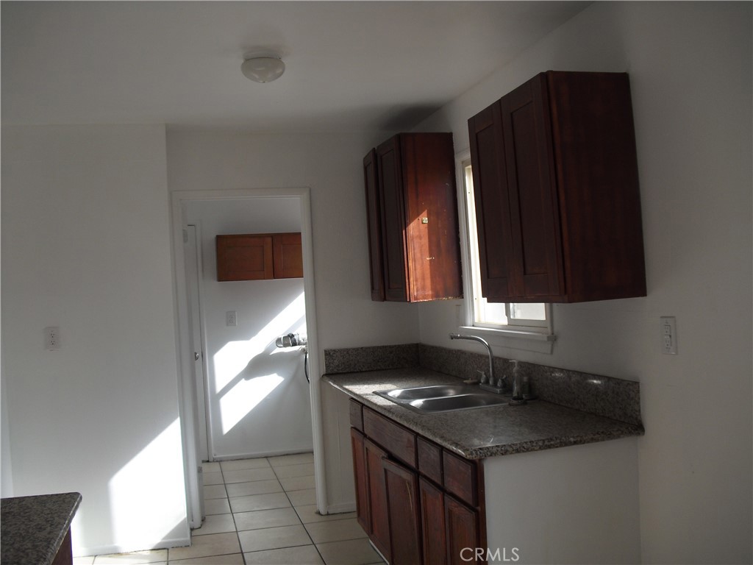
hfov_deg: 51.4
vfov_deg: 39.7
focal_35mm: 36
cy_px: 282
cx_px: 376
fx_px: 783
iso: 100
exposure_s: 1/320
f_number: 3.1
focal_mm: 6.3
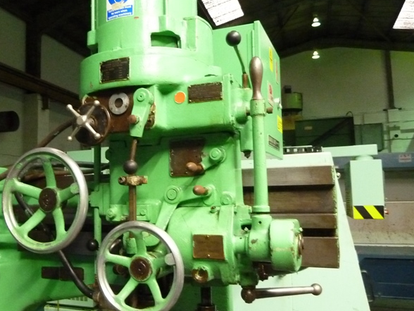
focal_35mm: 34
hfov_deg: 53.0
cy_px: 156
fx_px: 407
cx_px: 141
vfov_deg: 41.8
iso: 800
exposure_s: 1/25
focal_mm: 4.1
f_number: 3.3
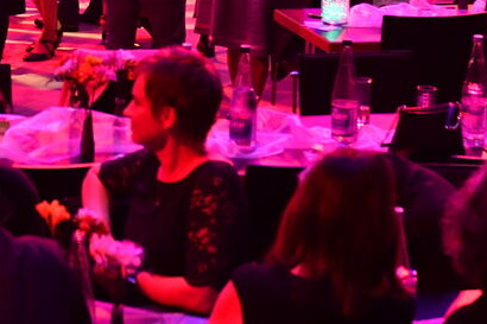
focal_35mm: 167
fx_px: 2258
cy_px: -136
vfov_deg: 8.1
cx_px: 49
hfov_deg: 12.2
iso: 1600
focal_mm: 38
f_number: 2.8
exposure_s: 1/80
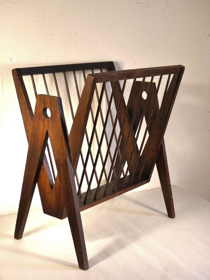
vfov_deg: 35.5
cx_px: 105
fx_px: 437
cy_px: 140
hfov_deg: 27.0
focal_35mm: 54
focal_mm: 9.7
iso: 160
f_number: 4.1
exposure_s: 1/50
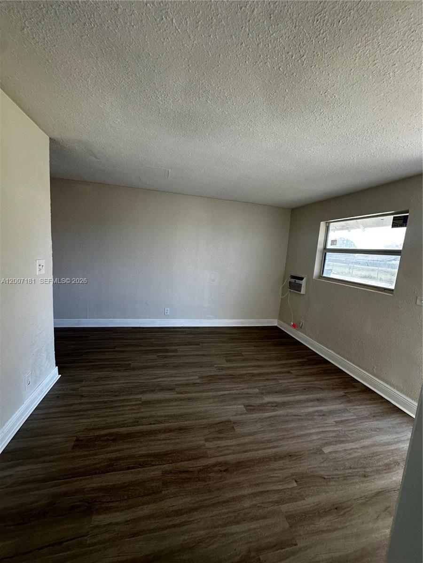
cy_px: 282
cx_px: 212
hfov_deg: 85.7
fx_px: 228
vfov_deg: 102.1
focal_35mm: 14
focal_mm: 2.22
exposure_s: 1/120
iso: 160
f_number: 2.2
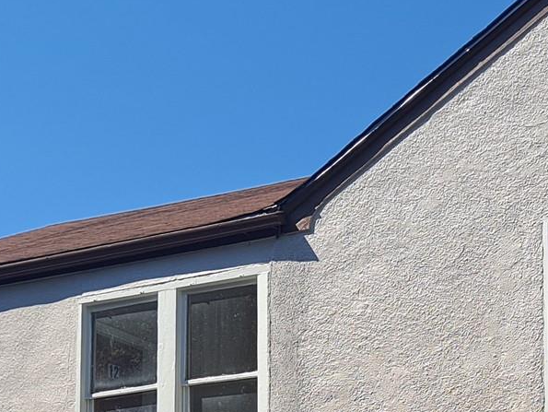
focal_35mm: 86
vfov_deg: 16.1
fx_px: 1362
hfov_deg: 22.5
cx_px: 414
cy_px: 571
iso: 32
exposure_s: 1/1159
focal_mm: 4.6
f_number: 2
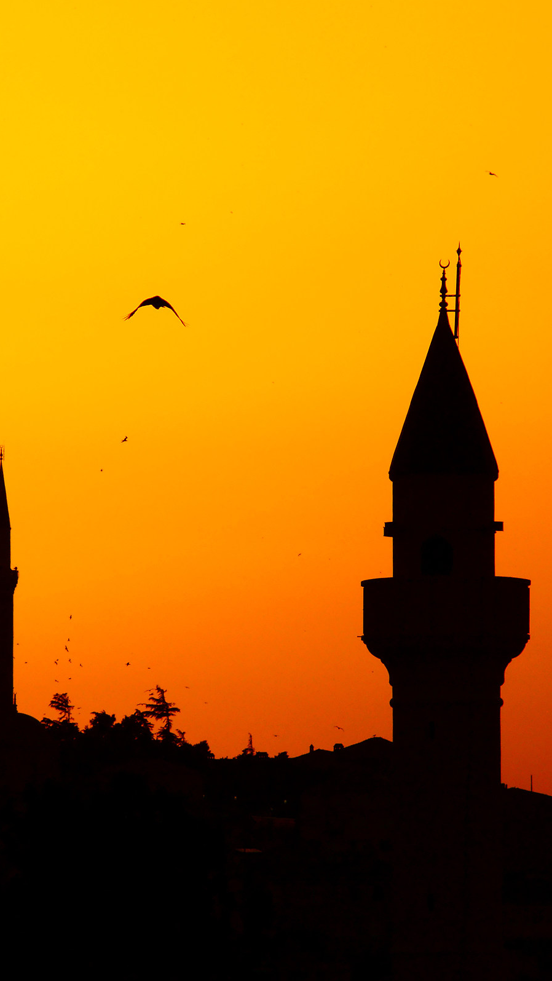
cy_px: 490
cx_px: 143
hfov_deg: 3.2
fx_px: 9834
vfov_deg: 5.7
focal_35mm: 378
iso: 400
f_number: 11
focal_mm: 160
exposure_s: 1/640
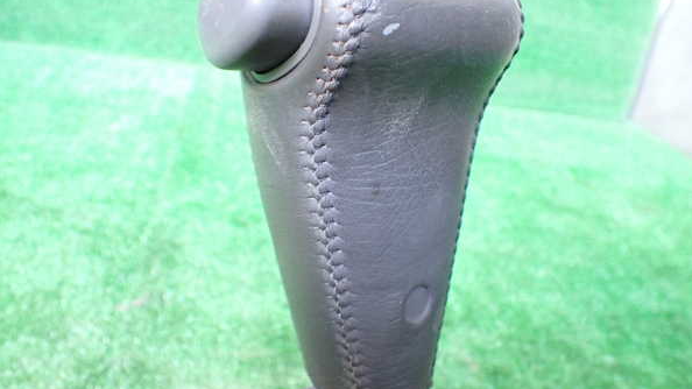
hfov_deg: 59.5
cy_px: 172
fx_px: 605
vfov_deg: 35.6
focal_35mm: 33
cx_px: 348
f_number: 2.3
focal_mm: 5.4
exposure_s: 1/40
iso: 800
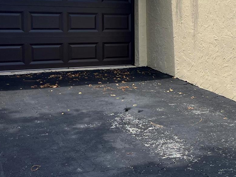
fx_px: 464
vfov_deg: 21.5
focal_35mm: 68
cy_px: 56
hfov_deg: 25.5
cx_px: 285
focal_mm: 5.1
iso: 50
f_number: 1.6
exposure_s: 1/1832
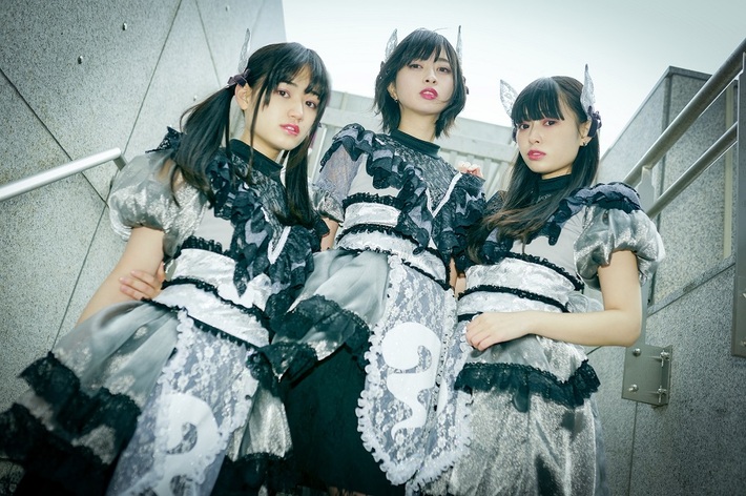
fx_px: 725
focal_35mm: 35
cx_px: 373
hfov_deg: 54.5
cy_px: 248
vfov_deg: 37.8
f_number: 2.5
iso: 160
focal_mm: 35
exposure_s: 1/640
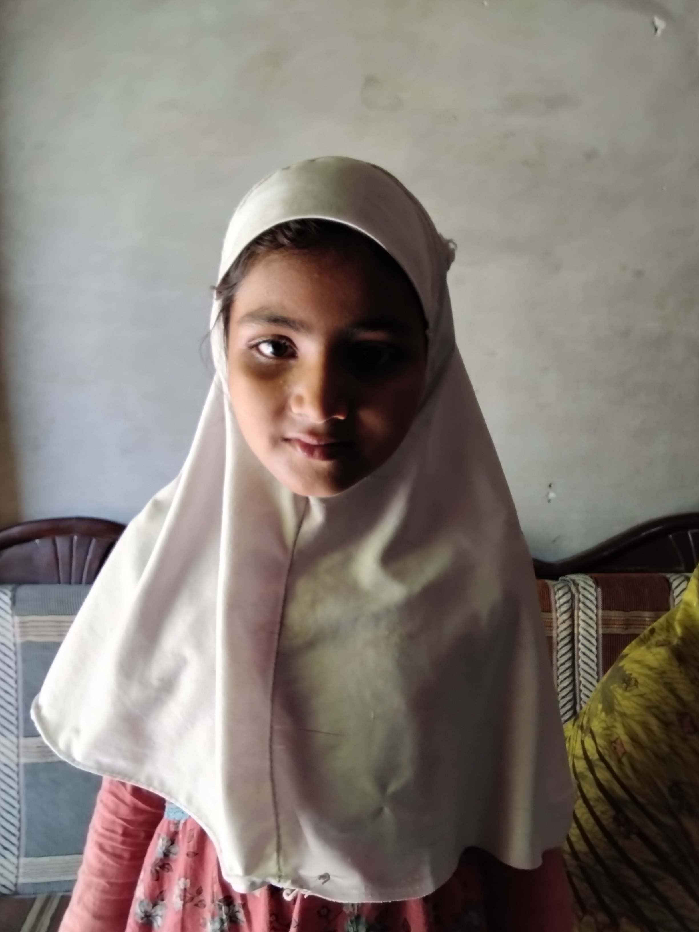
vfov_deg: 67.3
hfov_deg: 53.1
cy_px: 466
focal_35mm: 26
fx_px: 700
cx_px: 350
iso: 88
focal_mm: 2.78
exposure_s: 1/50
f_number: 2
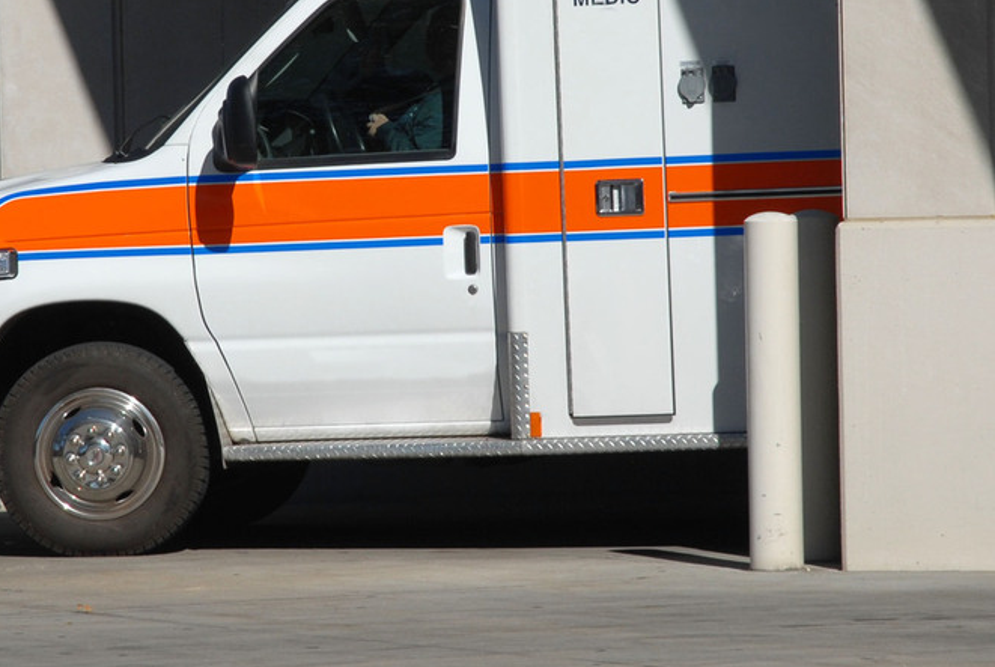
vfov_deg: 4.5
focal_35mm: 308
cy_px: 175
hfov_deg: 6.7
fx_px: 8532
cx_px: 356
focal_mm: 85
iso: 100
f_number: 10
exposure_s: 1/350
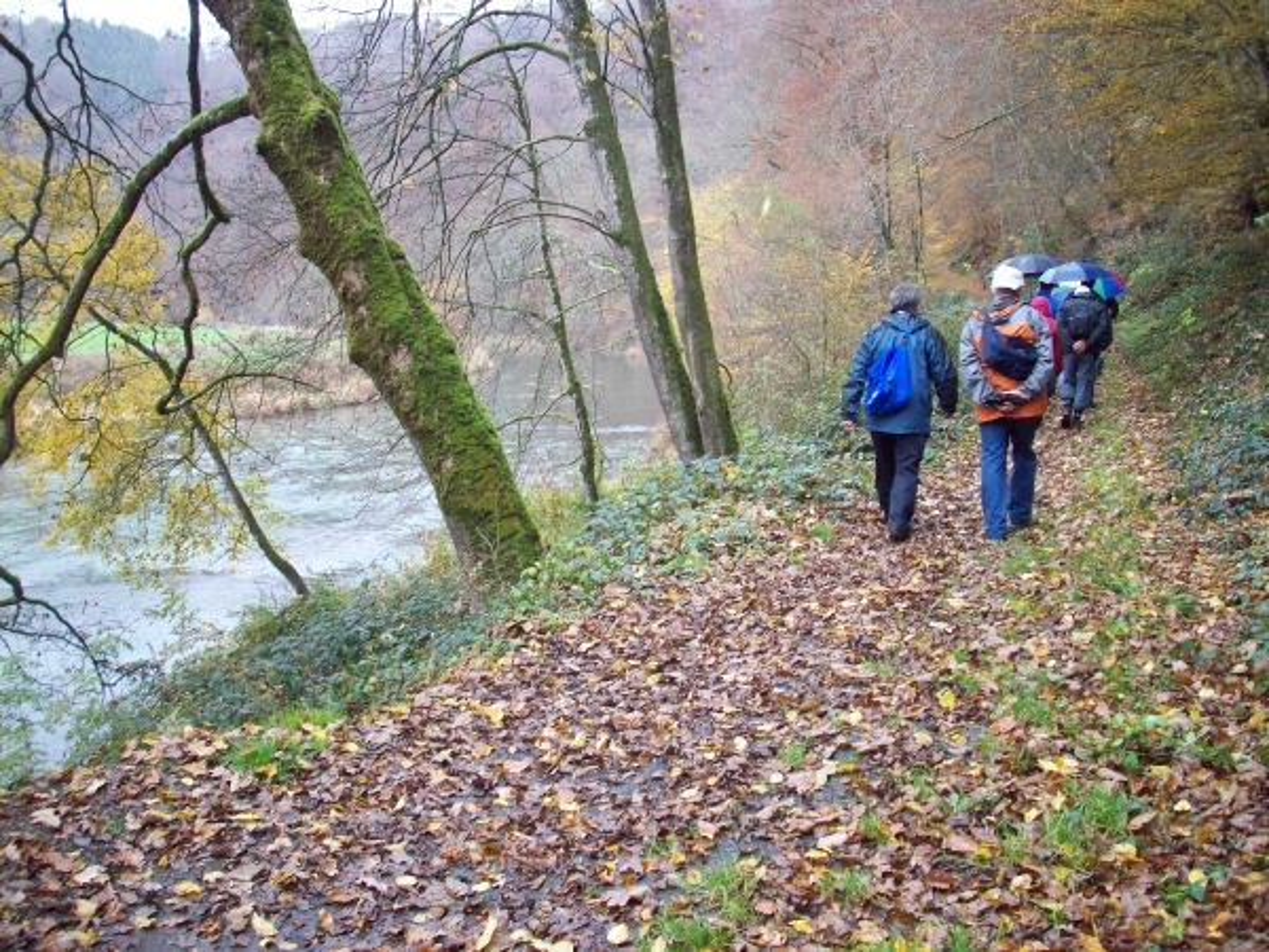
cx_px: 634
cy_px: 476
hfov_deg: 50.1
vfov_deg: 38.7
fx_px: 1356
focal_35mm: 37
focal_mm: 6.2
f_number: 2.8
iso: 160
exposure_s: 1/42.1
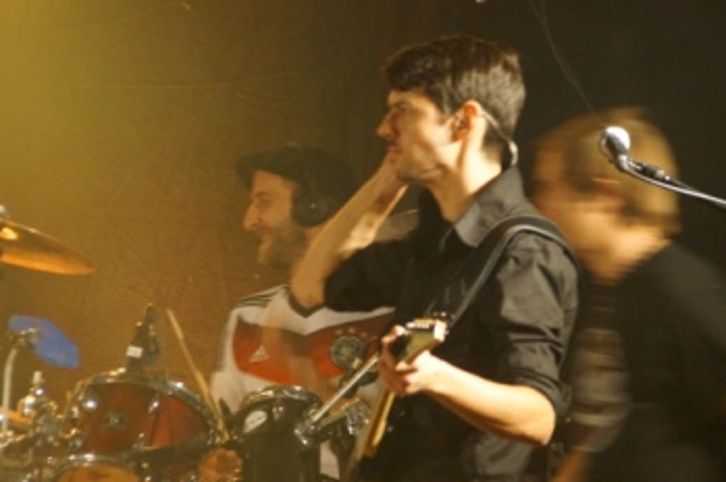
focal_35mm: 404
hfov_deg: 5.1
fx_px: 8140
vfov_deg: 3.4
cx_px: 339
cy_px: 299
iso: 3200
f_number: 6.3
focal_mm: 210
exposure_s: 1/30
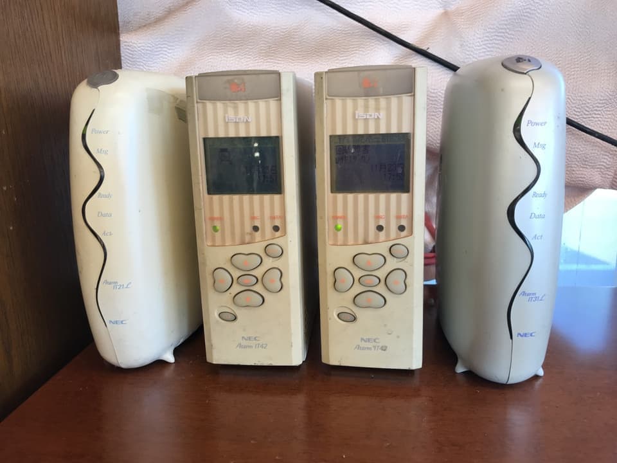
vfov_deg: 49.7
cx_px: 308
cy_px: 232
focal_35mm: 28
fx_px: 499
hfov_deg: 63.4
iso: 25
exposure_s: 1/60
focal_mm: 3.99
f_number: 1.8
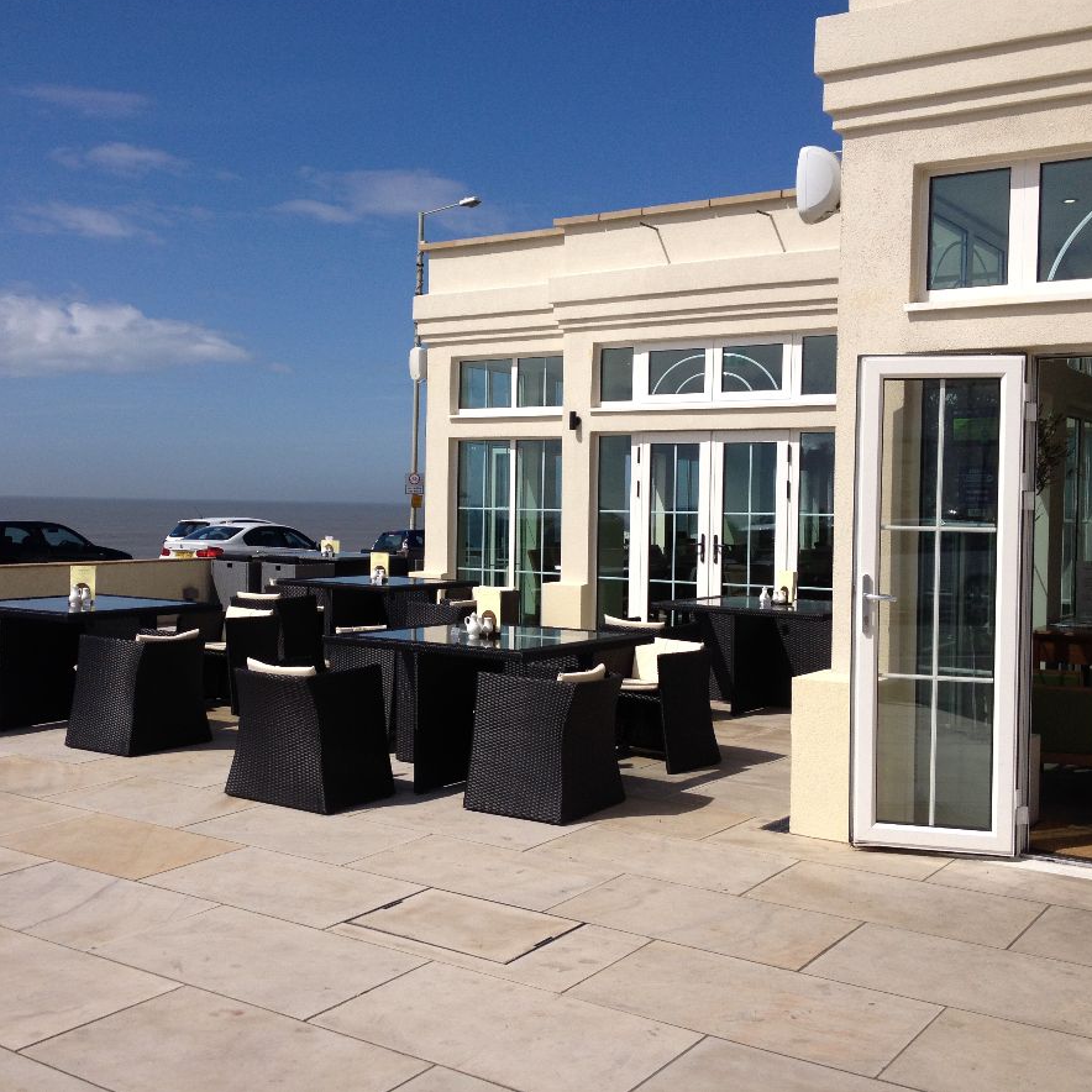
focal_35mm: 42
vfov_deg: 40.0
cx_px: 424
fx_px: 1499
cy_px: 539
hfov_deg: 39.8
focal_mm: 4.28
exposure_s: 1/3460
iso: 50
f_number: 2.4
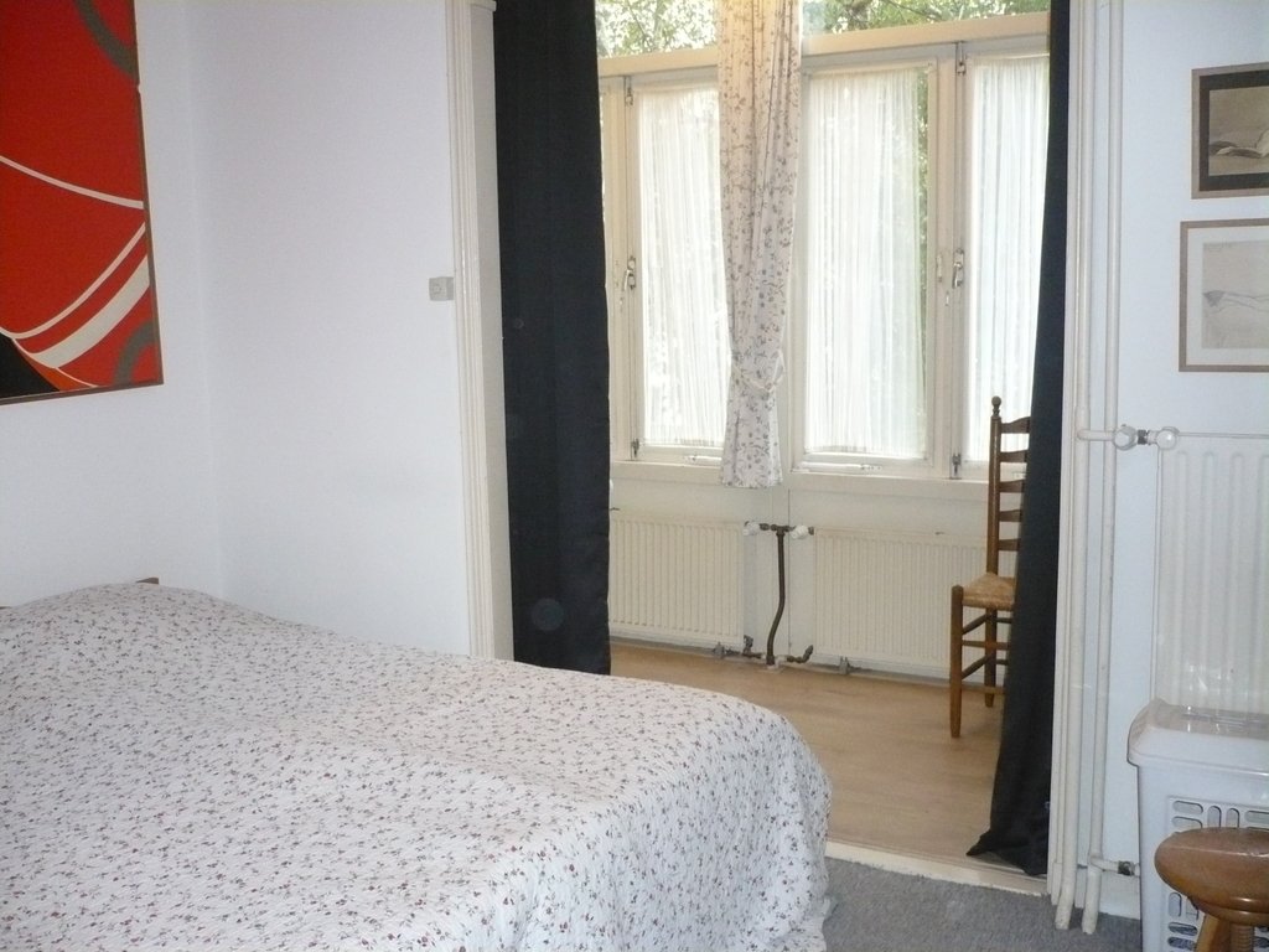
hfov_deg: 52.6
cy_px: 476
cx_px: 634
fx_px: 1283
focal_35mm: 35
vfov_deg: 40.7
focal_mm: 5.8
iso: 400
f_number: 2.8
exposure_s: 1/30
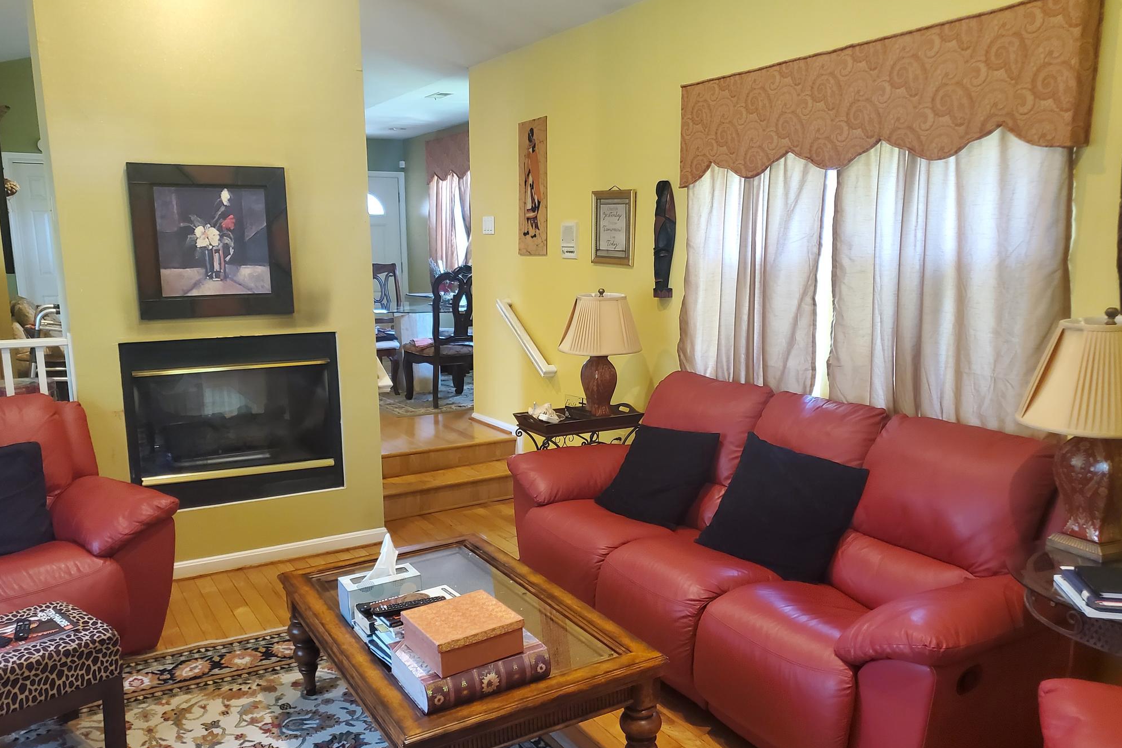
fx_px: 873
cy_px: 426
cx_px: 570
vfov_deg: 46.3
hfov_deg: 65.5
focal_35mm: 28
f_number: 1.5
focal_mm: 4.3
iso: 320
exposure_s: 1/40
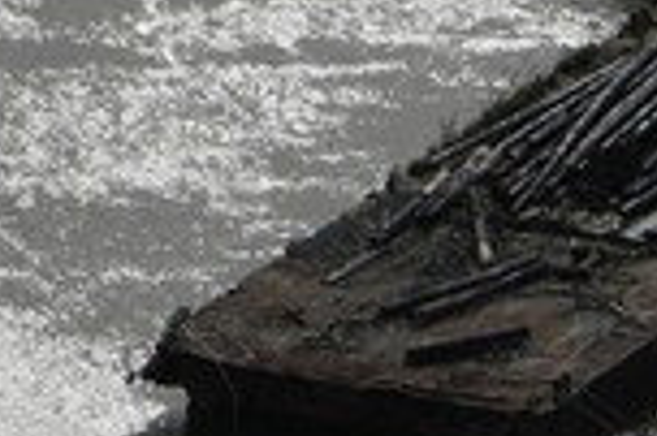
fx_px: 21584
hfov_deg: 1.7
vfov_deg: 1.2
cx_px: 1050
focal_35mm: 1184
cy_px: 138
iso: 125
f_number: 6.3
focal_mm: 200
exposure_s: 1/2000
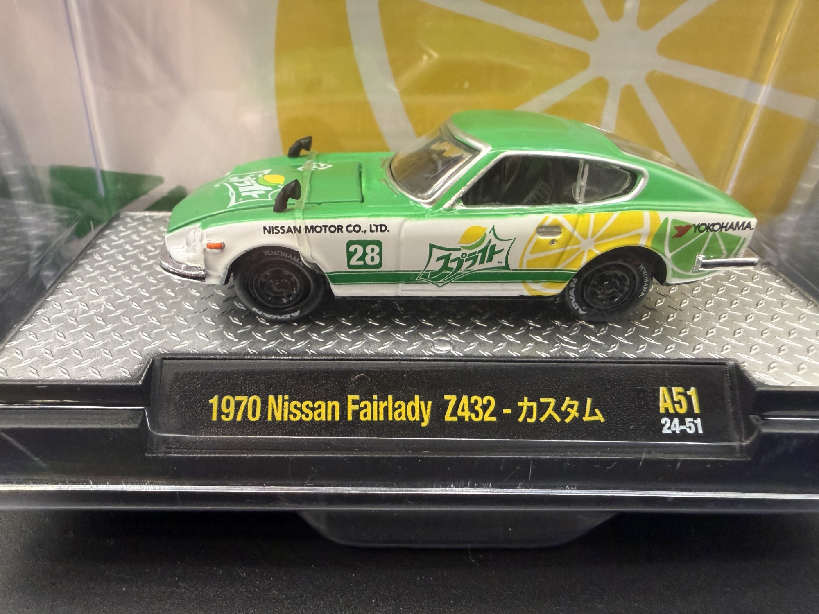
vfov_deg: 56.8
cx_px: 410
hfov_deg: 71.6
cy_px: 307
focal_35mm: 24
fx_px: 568
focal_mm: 2.22
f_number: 2.2
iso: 400
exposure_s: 1/60
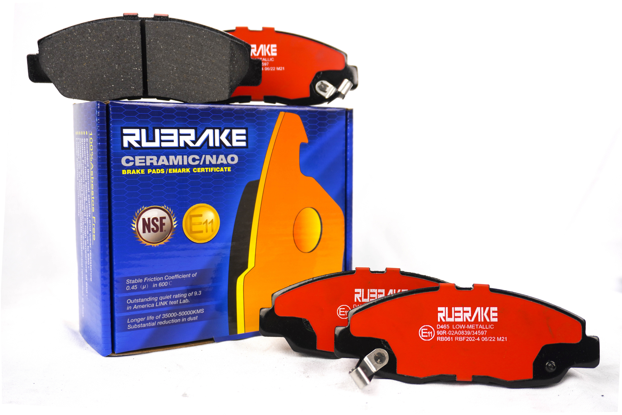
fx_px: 674
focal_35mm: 39
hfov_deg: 49.6
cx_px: 311
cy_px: 208
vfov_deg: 34.2
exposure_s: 1/90
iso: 100
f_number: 4.5
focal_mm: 26
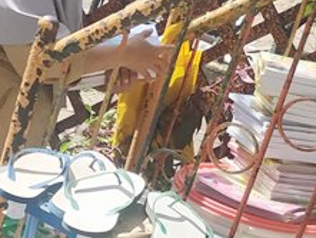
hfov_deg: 15.6
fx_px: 1014
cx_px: -217
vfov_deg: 13.3
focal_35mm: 111
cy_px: 96
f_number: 1.9
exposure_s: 1/2304
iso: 250
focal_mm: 3.94
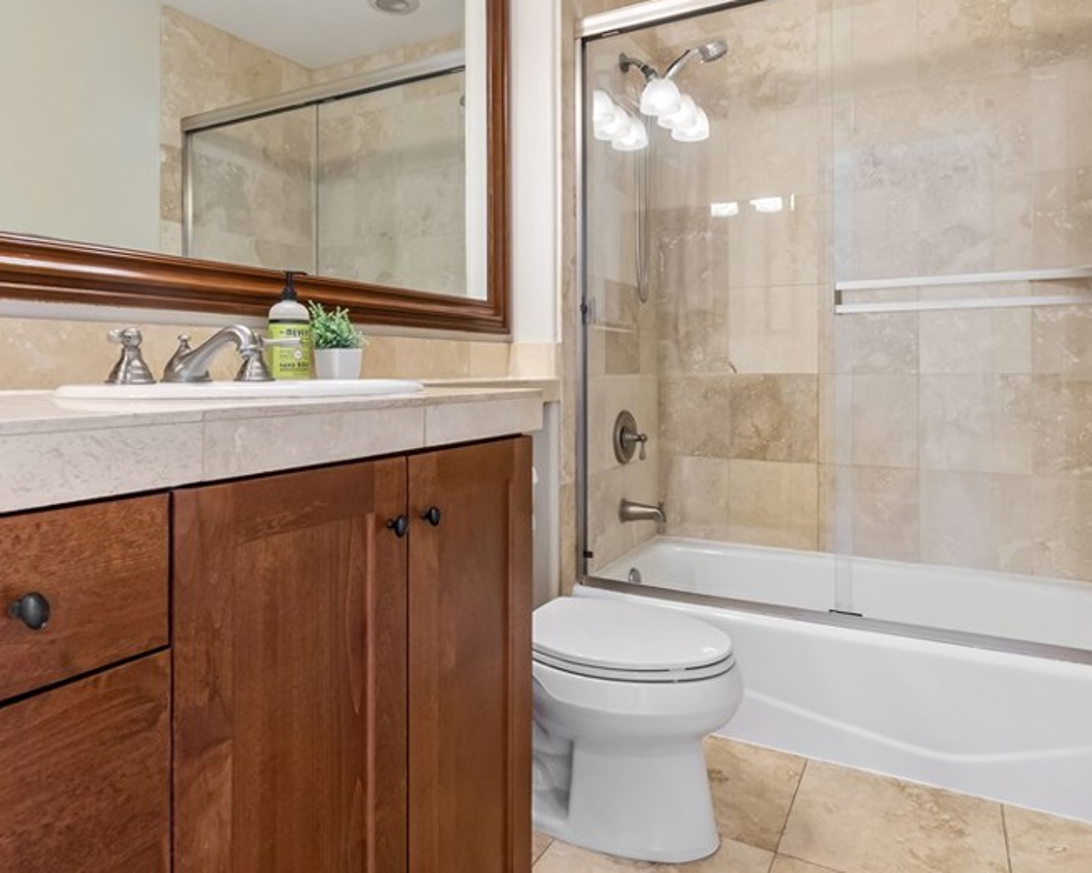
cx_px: 547
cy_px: 379
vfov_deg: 62.9
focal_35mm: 22
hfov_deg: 75.0
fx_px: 711
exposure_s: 1/8
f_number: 8
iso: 400
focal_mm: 10
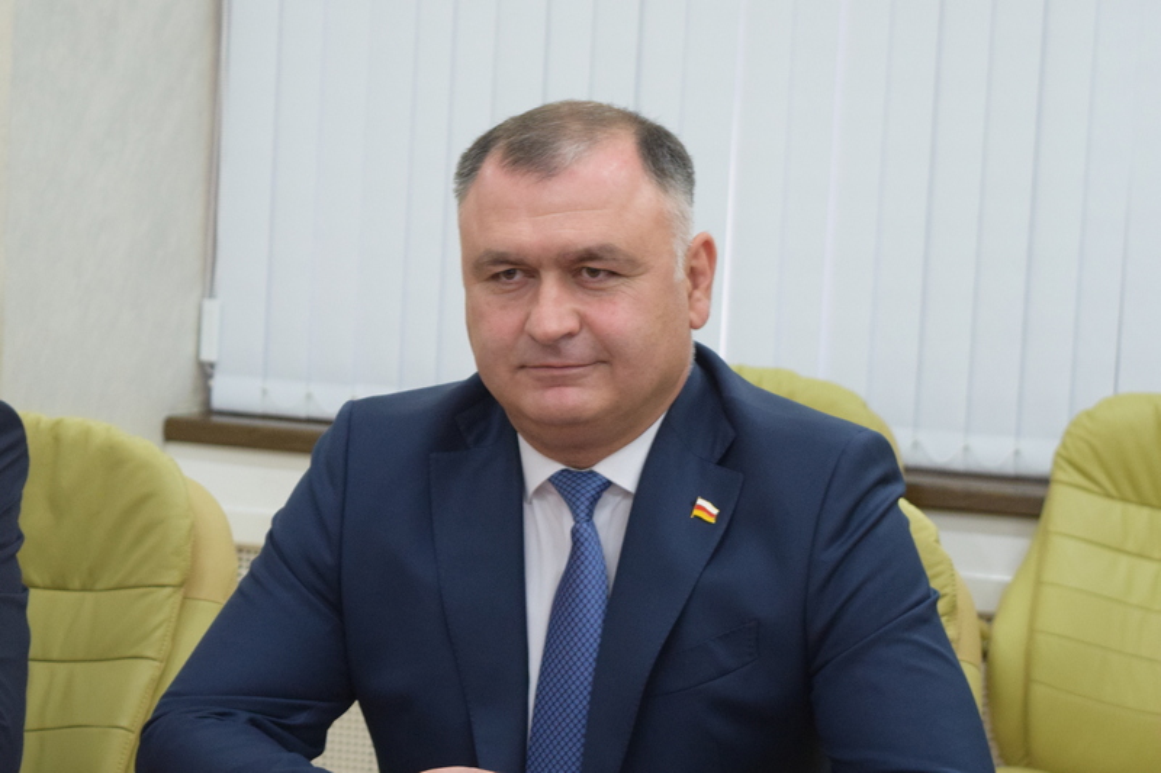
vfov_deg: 17.5
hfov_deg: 26.0
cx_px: 580
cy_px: 386
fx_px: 2515
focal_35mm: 78
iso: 2000
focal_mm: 52
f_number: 5.6
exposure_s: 1/60
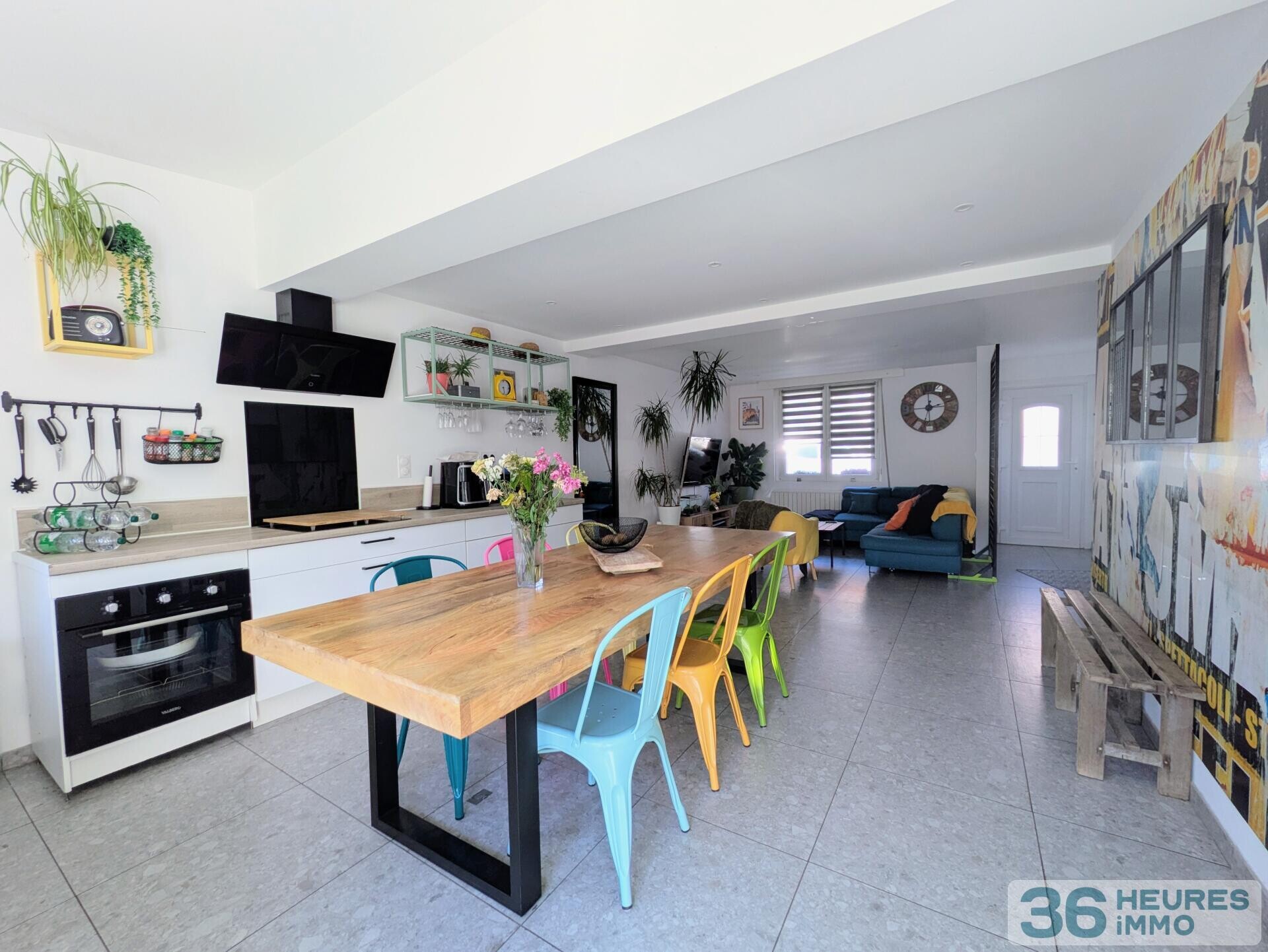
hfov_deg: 102.0
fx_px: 513
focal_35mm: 14
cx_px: 634
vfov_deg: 85.7
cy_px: 476
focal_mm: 1.83
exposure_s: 1/169
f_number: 2.2
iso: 52
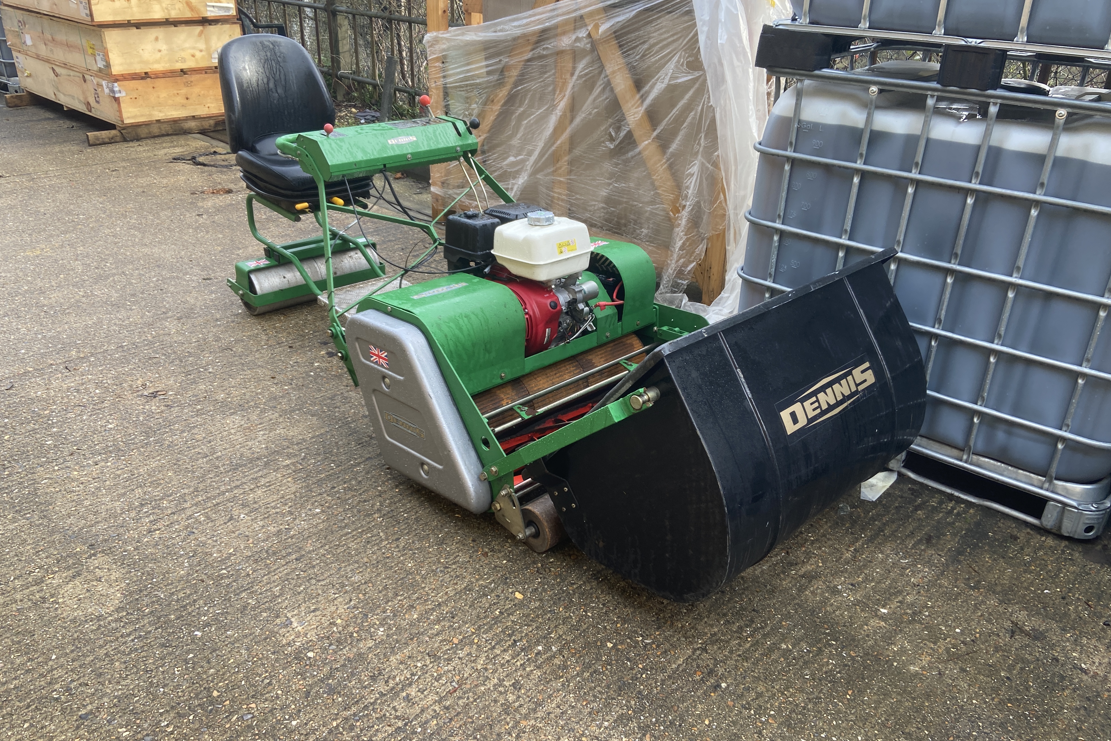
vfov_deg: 46.4
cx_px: 545
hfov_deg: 65.5
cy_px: 362
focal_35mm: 28
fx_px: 864
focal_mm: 4.25
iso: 32
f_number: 1.8
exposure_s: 1/121
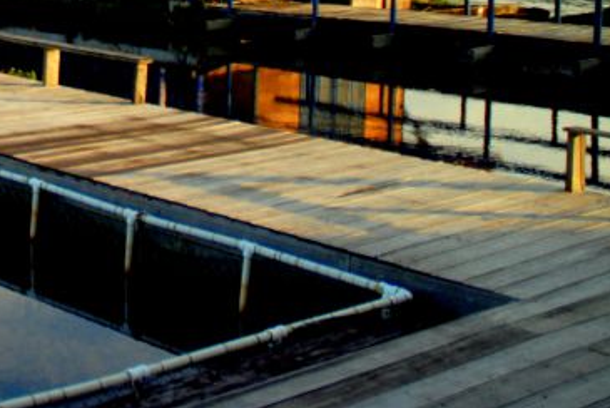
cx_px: -207
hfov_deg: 23.7
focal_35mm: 74
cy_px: -101
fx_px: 1255
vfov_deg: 17.5
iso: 250
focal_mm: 18
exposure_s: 1/200
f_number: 3.5
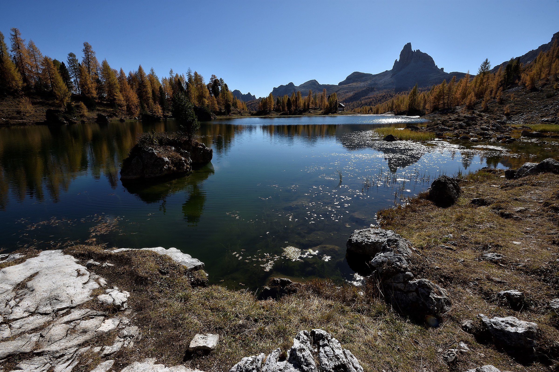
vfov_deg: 69.7
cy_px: 186
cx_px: 280
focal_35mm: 17
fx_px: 268
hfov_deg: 92.4
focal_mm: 11.5
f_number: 25
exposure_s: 1/50
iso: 100
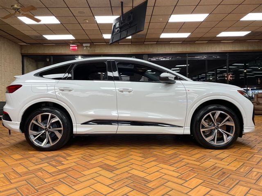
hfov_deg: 67.3
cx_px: 131
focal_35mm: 26
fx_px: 197
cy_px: 98
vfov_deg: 53.1
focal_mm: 4.2
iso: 80
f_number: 1.6
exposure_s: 1/120
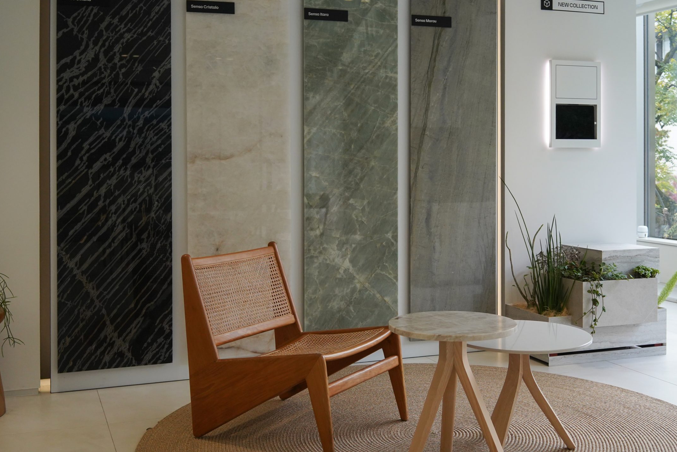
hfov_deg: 46.4
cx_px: 359
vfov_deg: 31.9
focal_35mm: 42
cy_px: 261
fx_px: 790
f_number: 5
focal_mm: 35
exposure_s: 1/500
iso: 1600
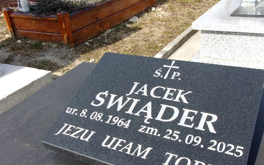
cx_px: 131
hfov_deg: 52.7
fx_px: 266
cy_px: 95
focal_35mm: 37
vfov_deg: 34.4
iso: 80
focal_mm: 5.1
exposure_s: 1/50
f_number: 10.8
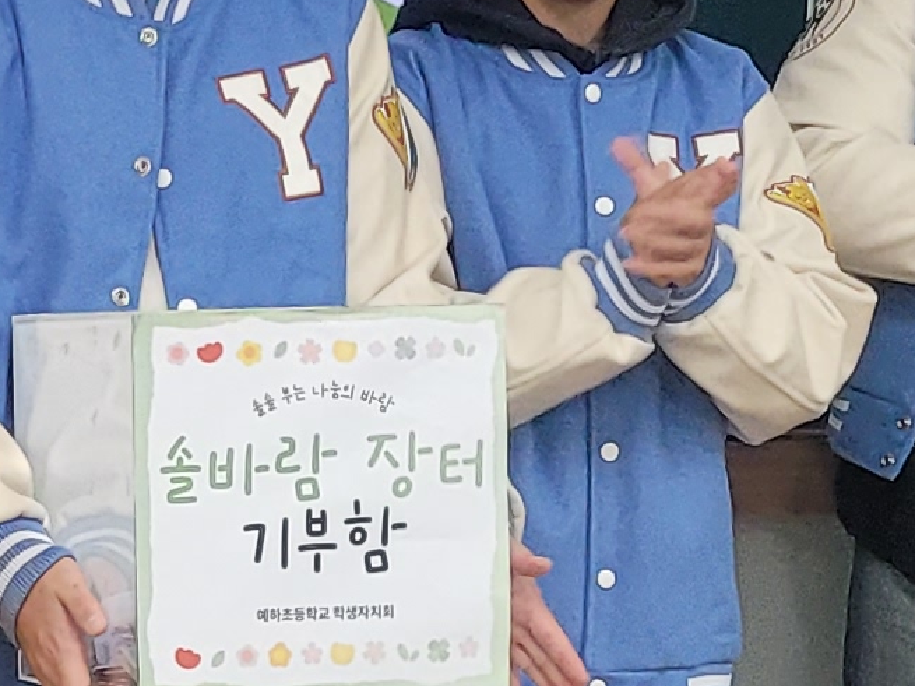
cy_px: 518
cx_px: -310
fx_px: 4228
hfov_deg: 12.0
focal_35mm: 160
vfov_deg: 9.3
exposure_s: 1/120
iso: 250
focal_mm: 5.4
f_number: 1.8
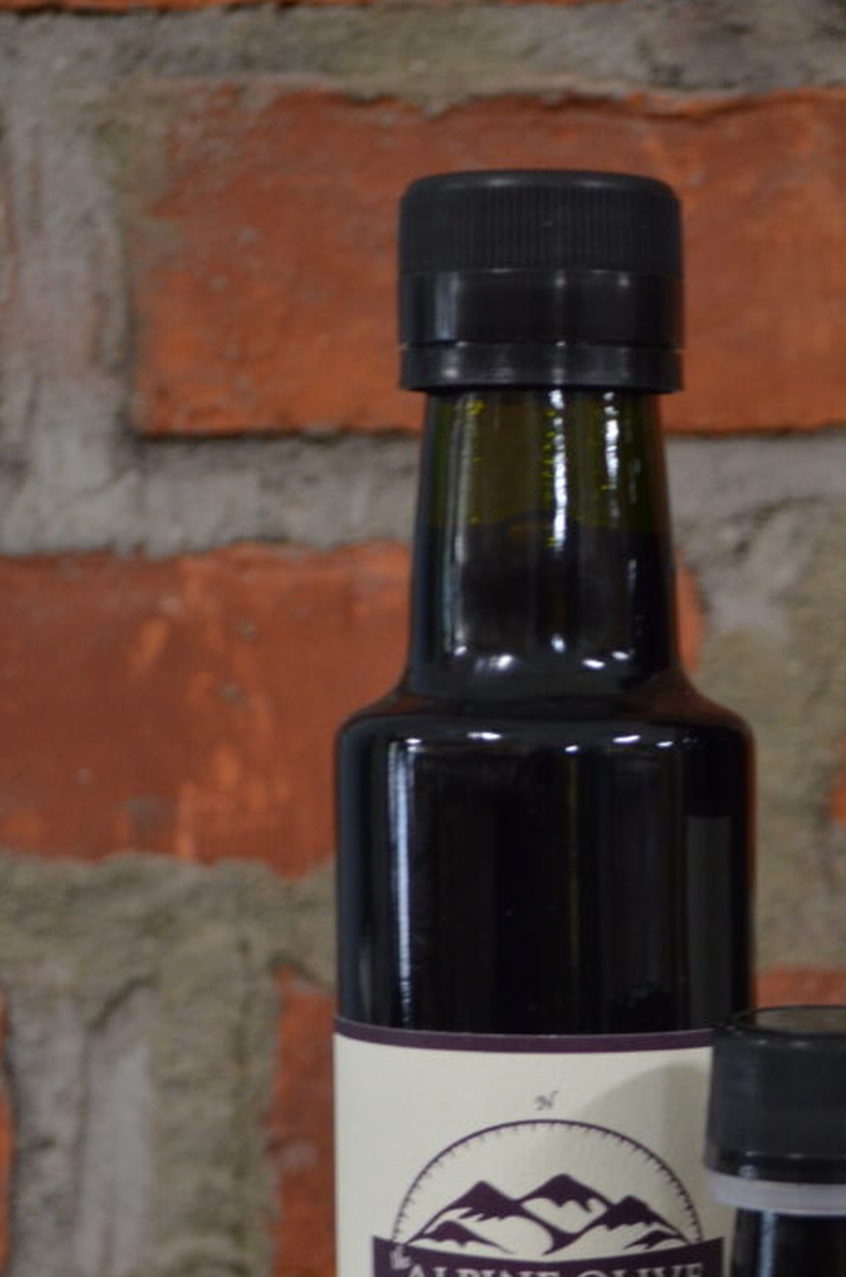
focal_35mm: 112
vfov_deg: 18.2
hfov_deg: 12.1
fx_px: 3965
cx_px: 834
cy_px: 1003
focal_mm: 34
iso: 800
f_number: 5
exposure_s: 1/50
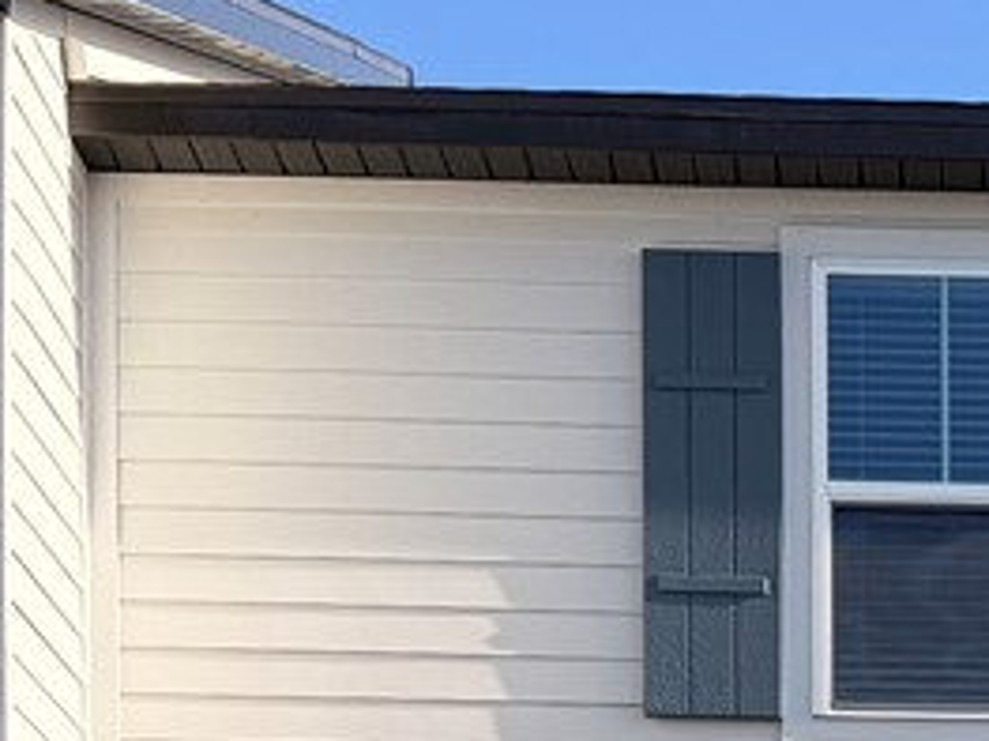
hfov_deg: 13.2
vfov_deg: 9.3
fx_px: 4169
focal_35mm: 146
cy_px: 1681
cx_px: 1192
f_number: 1.78
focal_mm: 6.76
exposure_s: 1/3425
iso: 80
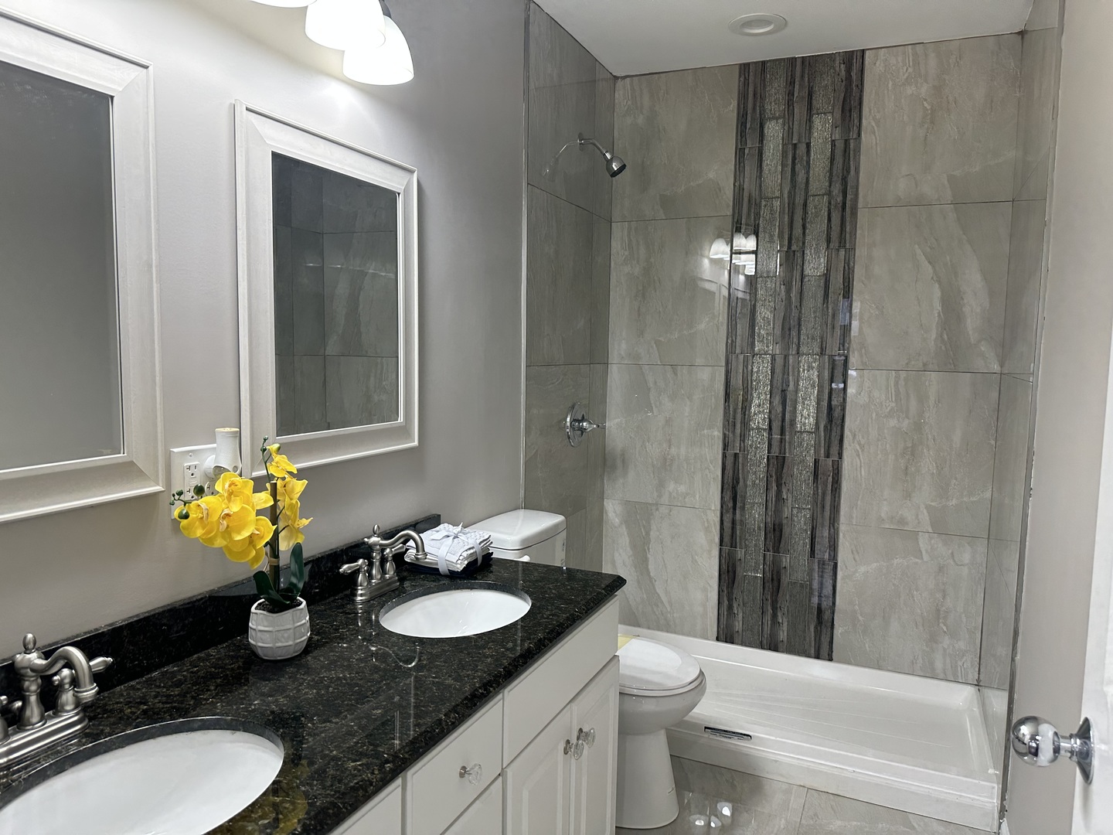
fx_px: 772
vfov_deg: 56.8
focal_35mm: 24
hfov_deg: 71.6
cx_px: 556
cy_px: 418
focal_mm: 6.86
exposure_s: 1/120
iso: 125
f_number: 1.78
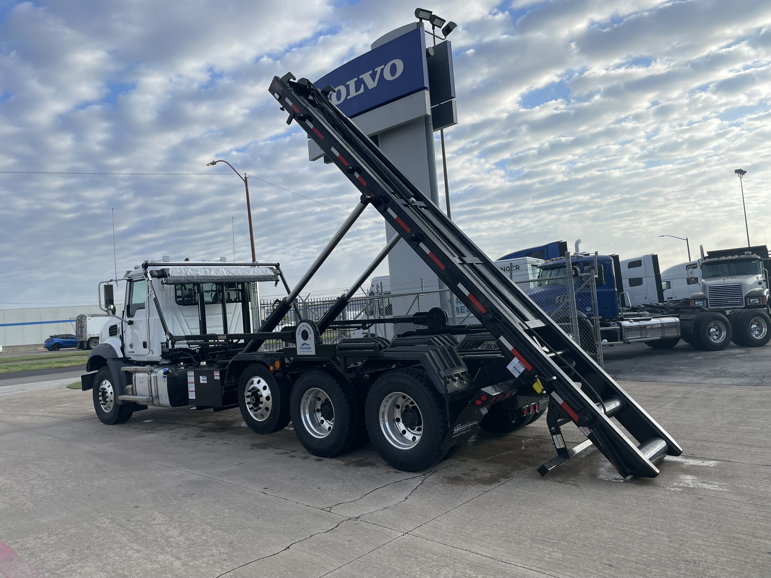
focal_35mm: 26
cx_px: 386
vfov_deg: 53.1
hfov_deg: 67.3
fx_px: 579
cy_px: 289
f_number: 1.6
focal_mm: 4.2
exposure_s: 1/2959
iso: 32
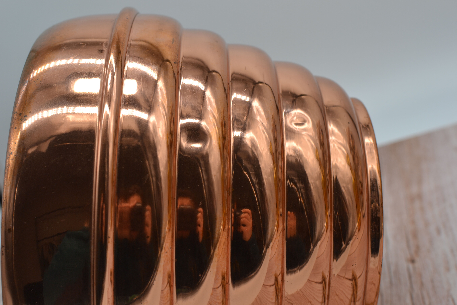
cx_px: 228
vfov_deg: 25.8
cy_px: 152
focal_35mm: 52
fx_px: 666
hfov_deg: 37.9
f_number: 5.6
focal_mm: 35
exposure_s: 1/125
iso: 160
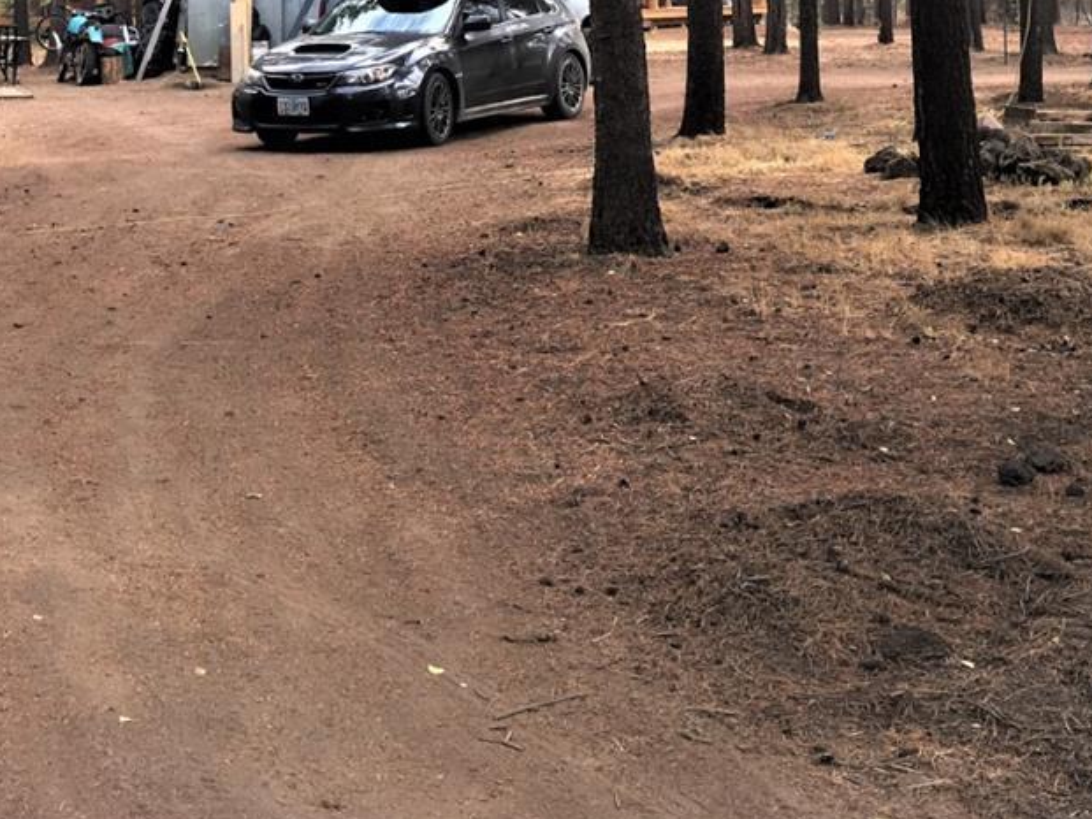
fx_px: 2209
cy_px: -111
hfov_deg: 27.2
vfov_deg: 20.0
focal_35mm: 70
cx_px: 213
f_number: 2.2
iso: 25
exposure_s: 1/156
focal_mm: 4.15
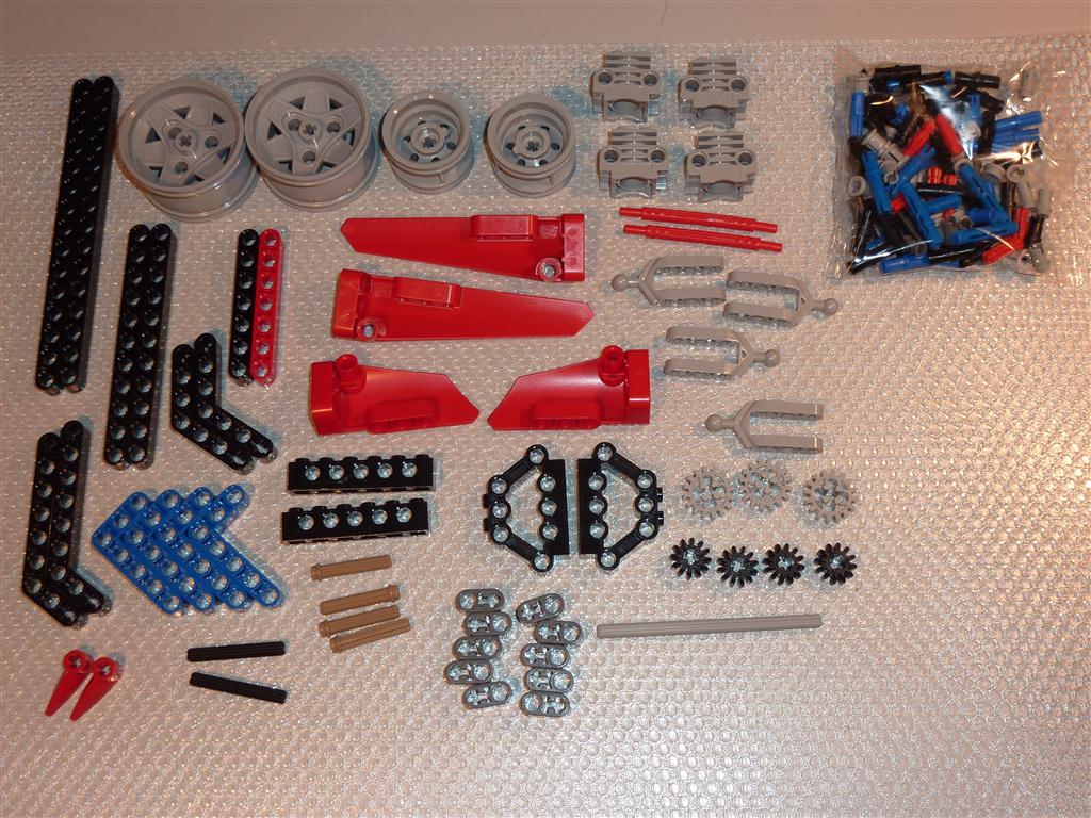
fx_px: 1324
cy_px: 409
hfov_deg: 44.8
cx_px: 546
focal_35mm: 42
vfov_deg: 34.3
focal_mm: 6.9
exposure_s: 1/30
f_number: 3.7
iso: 100
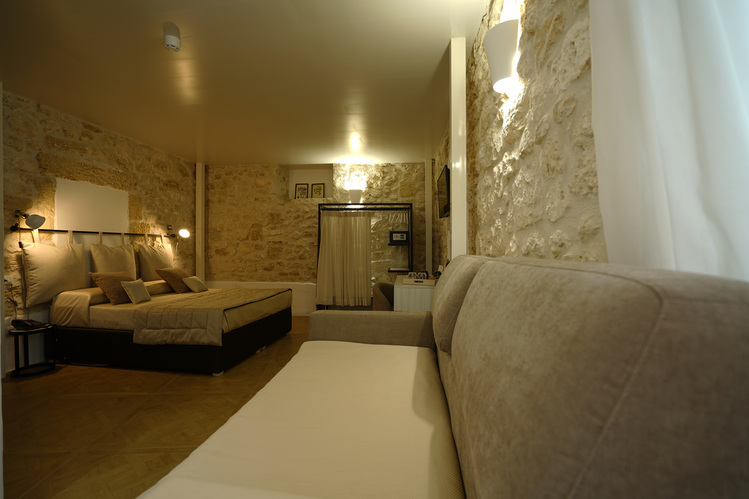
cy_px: 250
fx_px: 333
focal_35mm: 16
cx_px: 374
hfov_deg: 96.7
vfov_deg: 73.8
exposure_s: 1/3
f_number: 4
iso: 50
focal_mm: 16
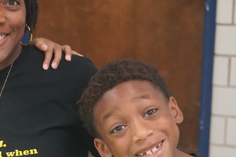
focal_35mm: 102
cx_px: 17
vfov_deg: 13.4
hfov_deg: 19.6
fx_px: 668
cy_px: 94
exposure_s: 1/160
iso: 5000
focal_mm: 45
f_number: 4
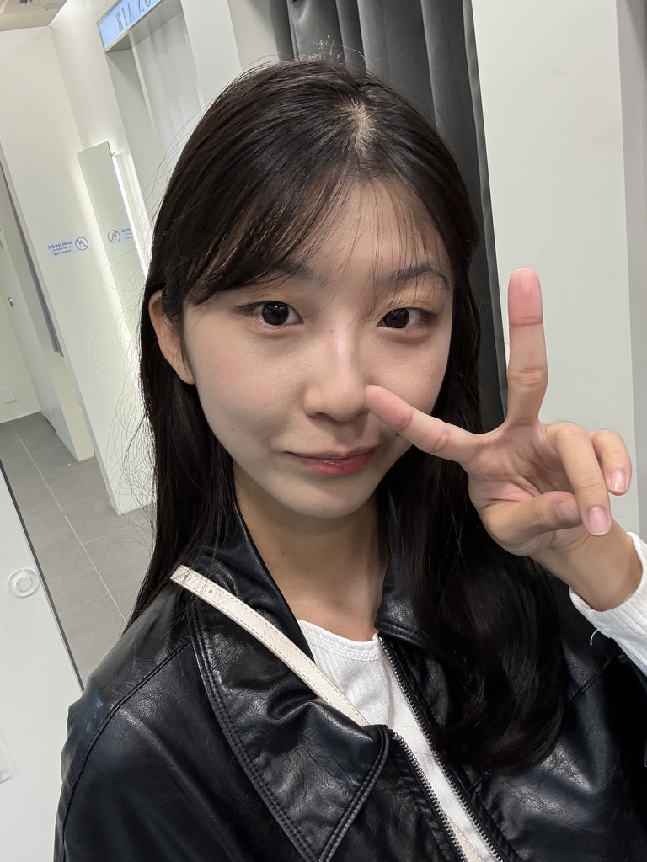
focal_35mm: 30
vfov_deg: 60.0
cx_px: 324
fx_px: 748
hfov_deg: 46.8
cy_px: 431
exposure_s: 1/120
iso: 100
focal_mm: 2.69
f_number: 1.9
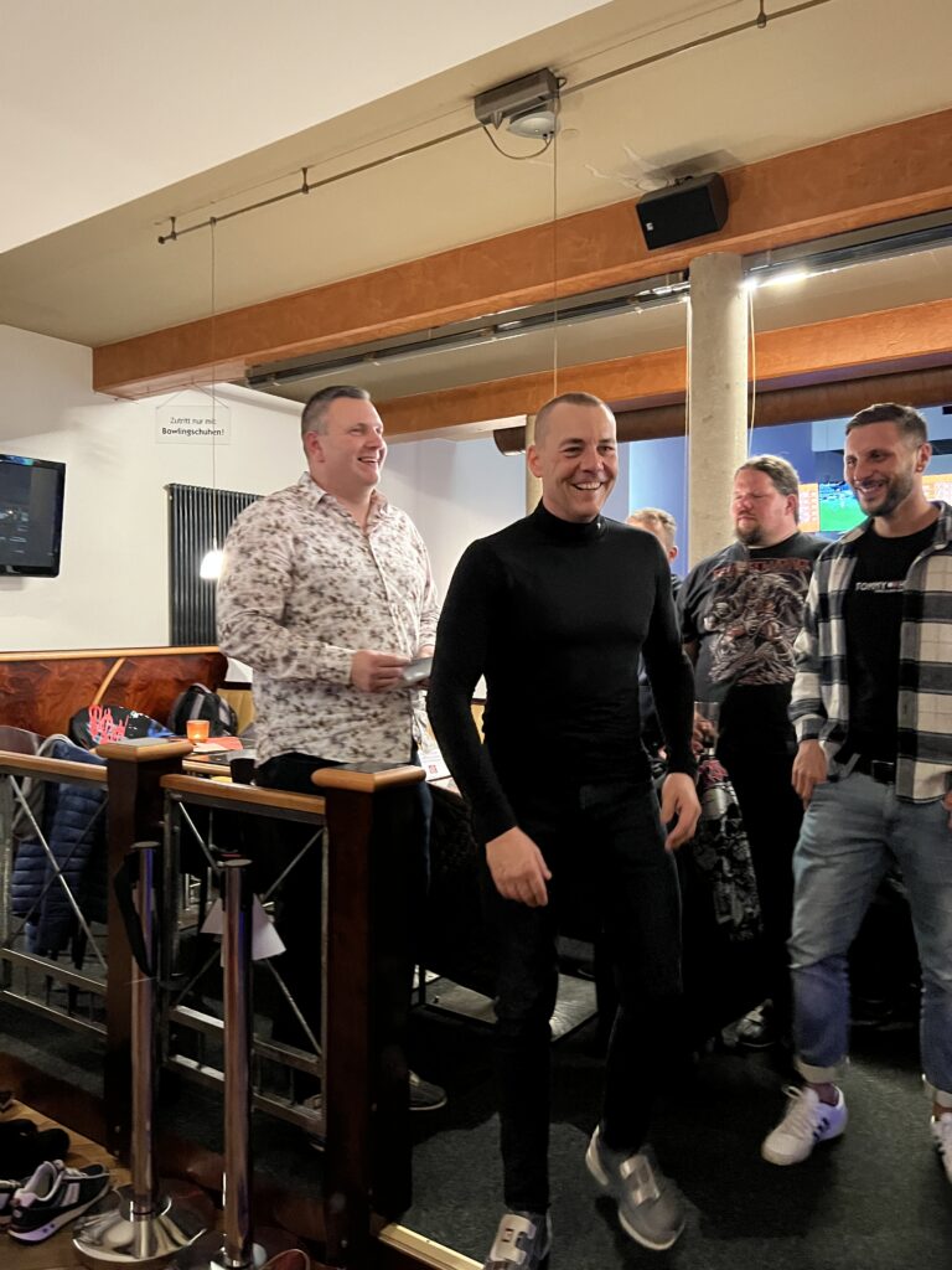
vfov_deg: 67.3
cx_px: 476
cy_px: 635
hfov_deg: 53.1
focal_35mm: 26
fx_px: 953
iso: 640
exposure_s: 1/33
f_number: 1.5
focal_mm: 5.7
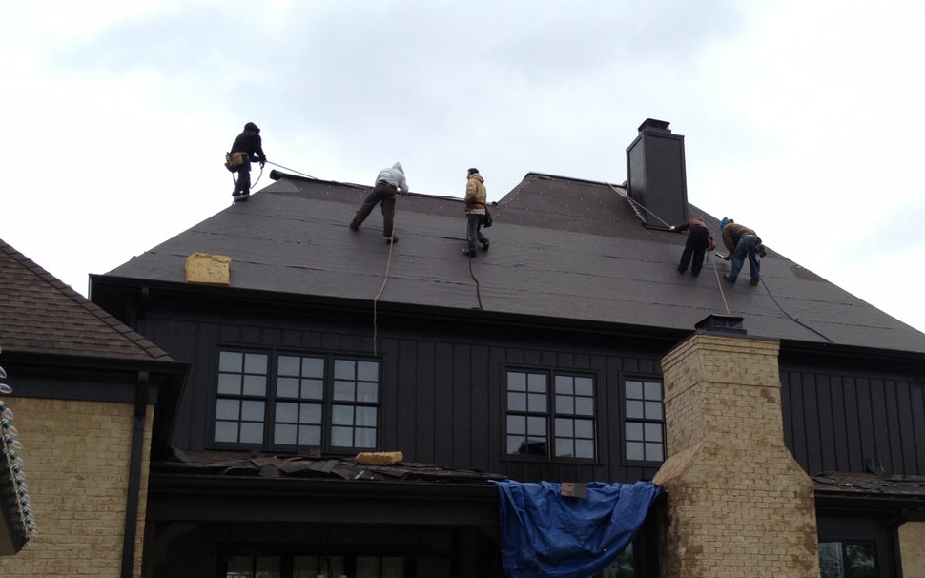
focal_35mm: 51
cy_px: 389
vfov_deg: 25.2
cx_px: 610
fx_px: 1286
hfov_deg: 39.2
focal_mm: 4.28
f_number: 2.4
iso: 50
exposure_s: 1/497
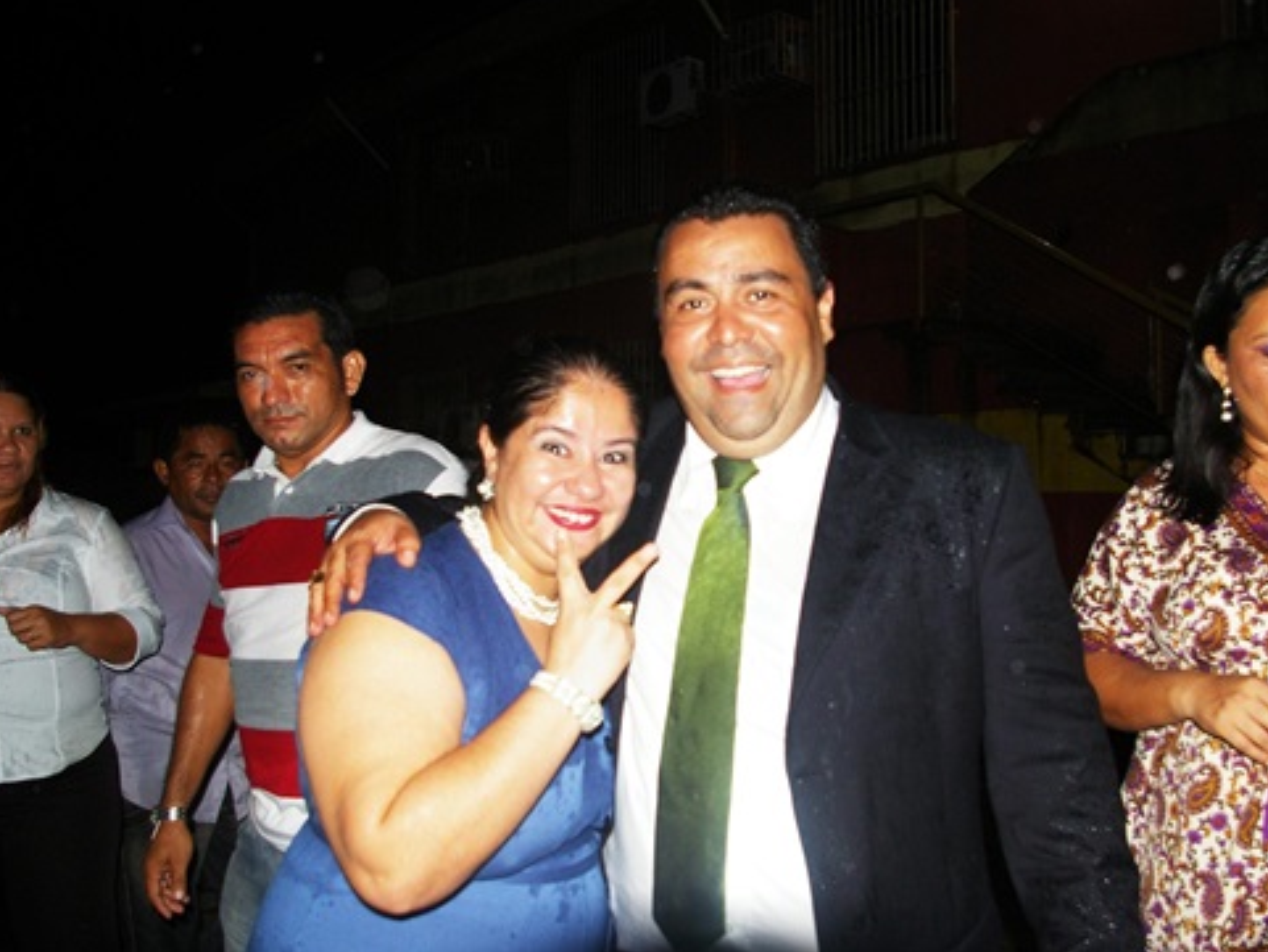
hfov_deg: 53.1
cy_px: 473
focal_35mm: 35
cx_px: 696
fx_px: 1266
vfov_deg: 41.2
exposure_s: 1/30
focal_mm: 21
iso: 800
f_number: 5.6
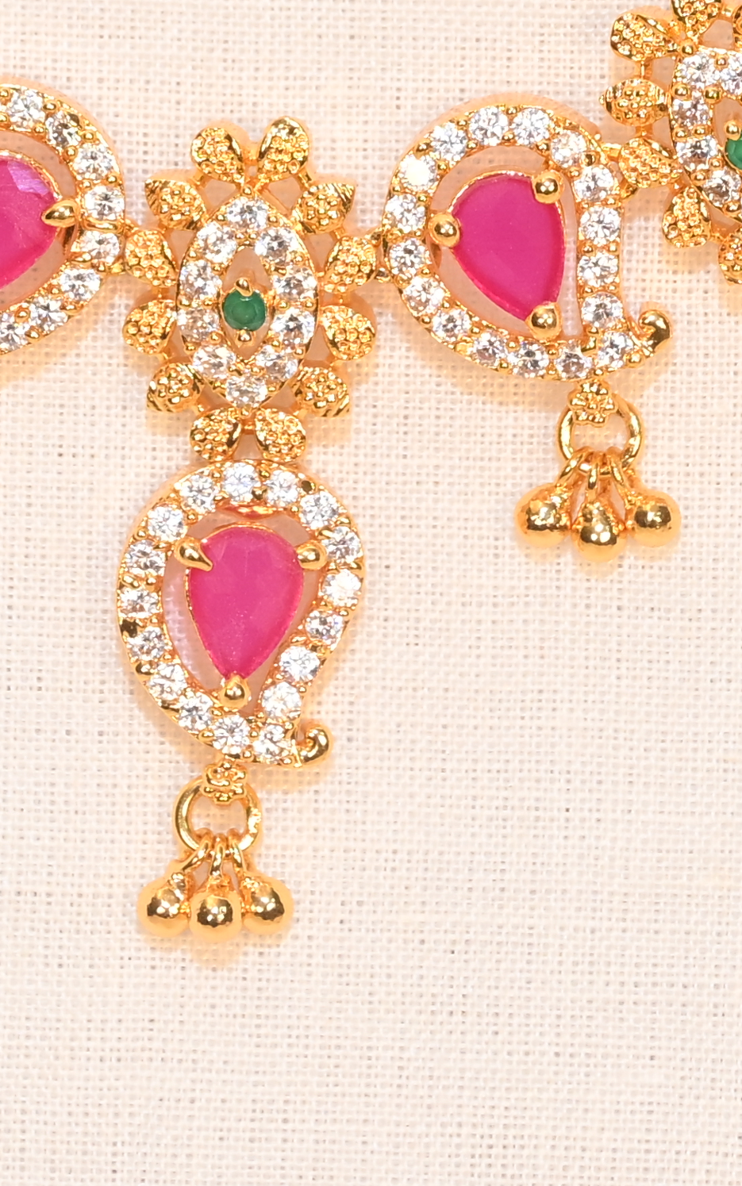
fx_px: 13065
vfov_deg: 5.2
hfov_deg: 3.3
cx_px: 340
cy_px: -391
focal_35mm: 404
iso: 640
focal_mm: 98
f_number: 9
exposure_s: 1/160
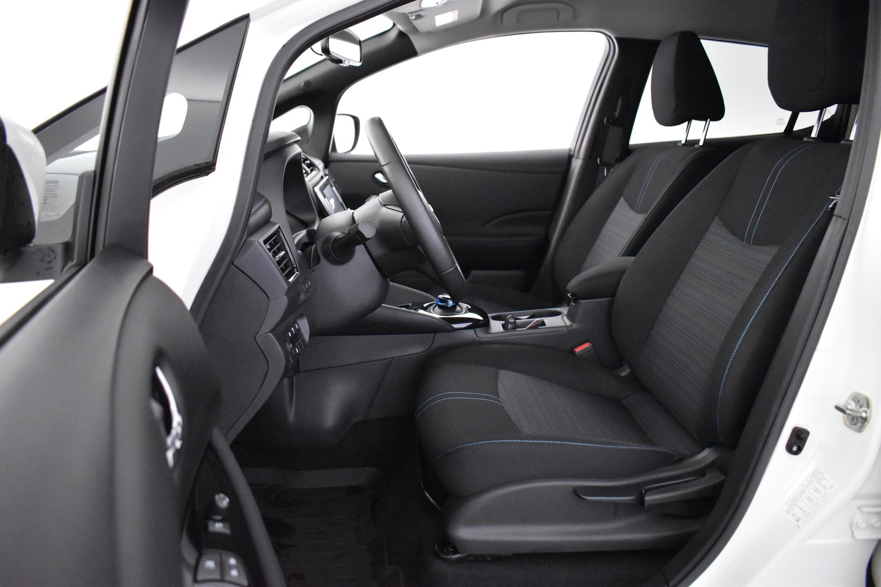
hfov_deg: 67.4
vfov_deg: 47.9
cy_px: 294
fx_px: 661
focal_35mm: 27
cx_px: 440
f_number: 3.5
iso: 7200
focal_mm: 18
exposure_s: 1/60
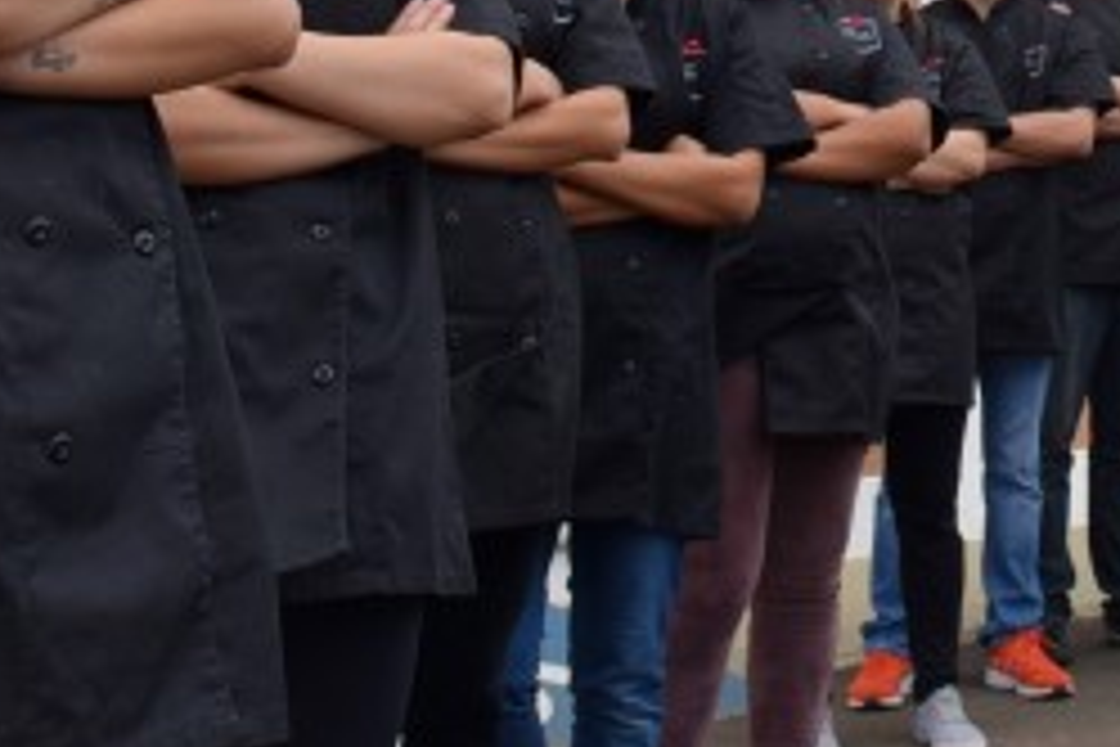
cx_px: 1187
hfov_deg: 24.5
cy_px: -288
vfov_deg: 16.3
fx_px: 2426
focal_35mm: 78
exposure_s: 1/250
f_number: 8
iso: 200
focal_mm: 18
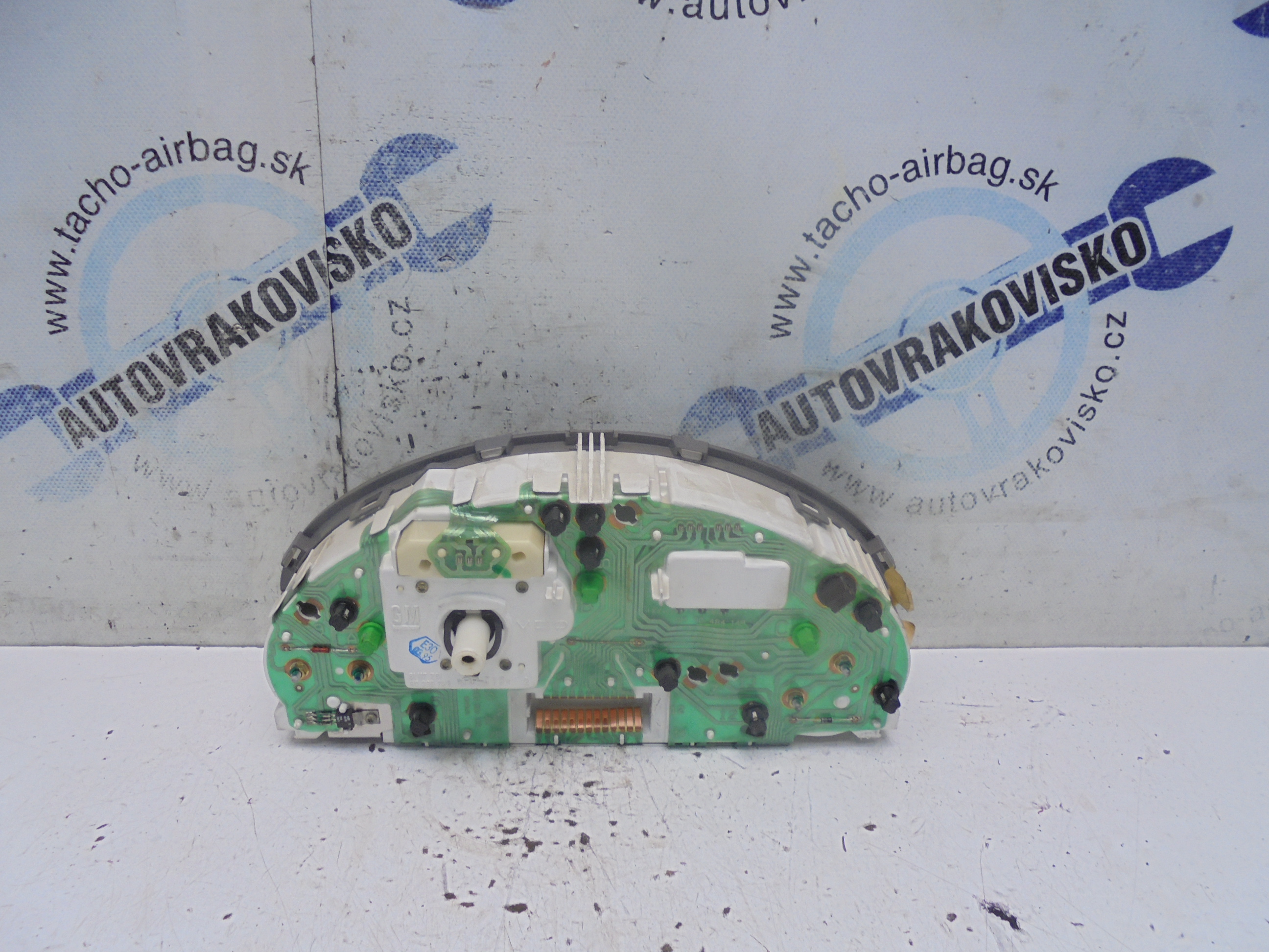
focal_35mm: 26
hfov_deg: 67.3
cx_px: 634
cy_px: 476
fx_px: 953
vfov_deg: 53.1
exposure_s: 1/40
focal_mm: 4.6
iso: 100
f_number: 3.5
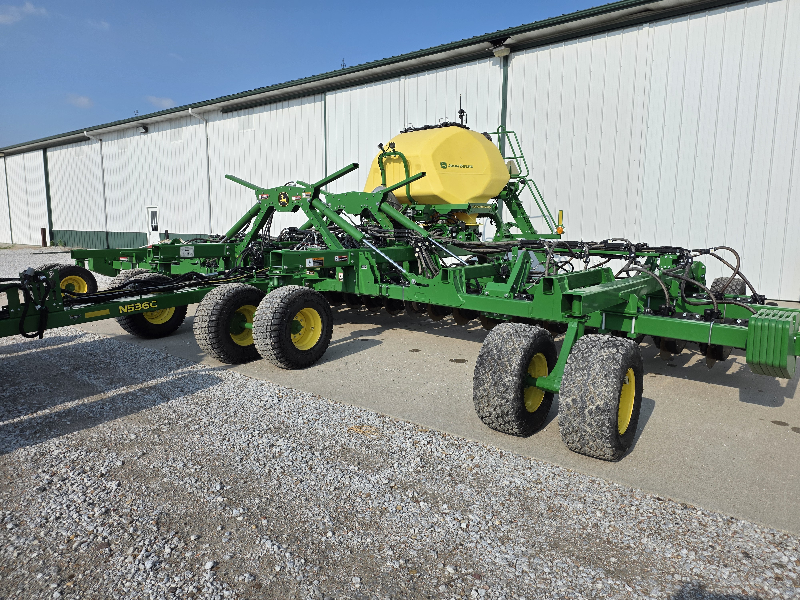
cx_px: 400
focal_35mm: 23
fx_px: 532
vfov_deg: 58.9
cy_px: 300
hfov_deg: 73.9
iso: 64
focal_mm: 6.3
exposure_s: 1/7944
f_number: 1.7
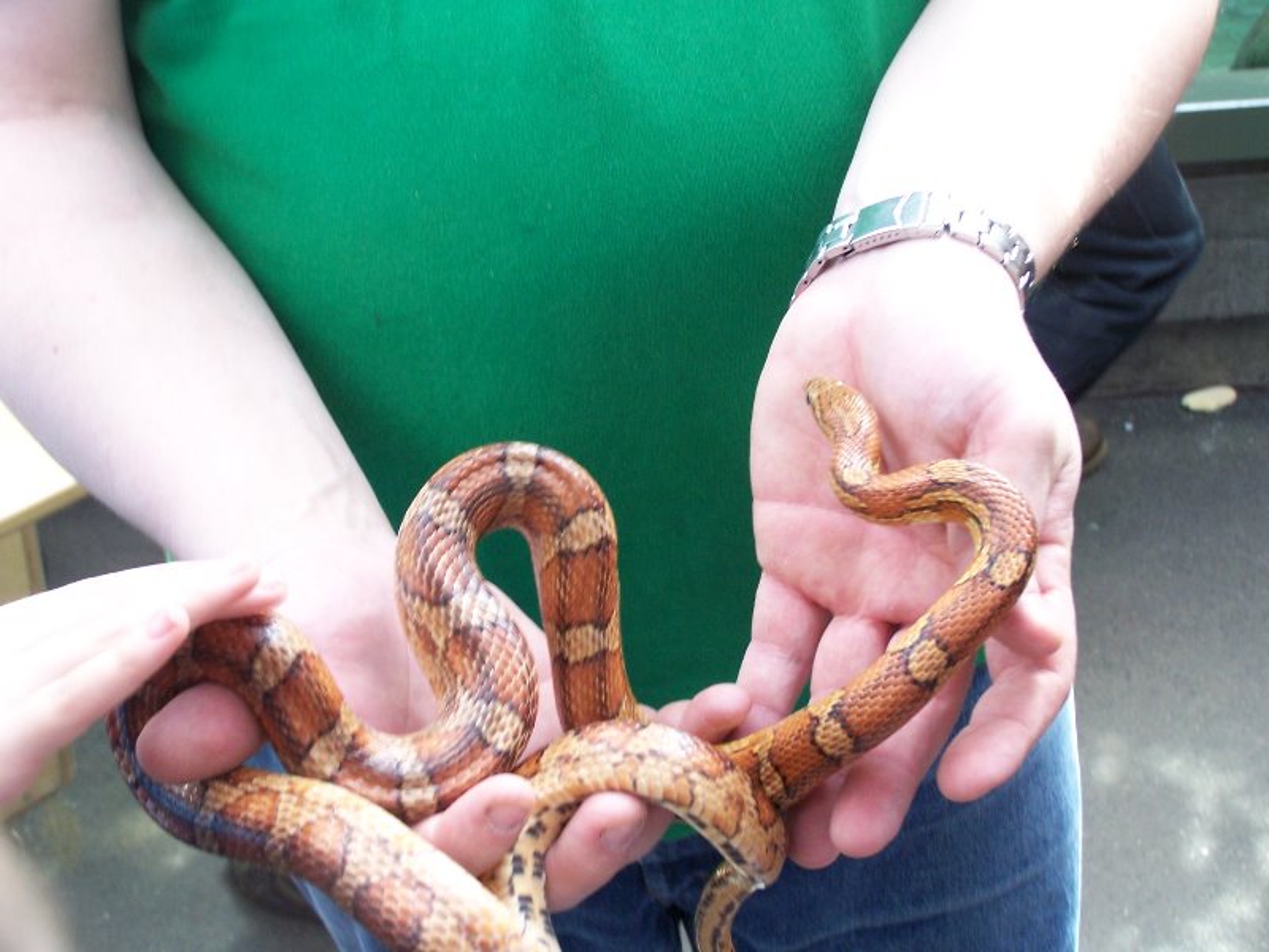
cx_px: 634
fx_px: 2456
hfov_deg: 29.0
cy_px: 476
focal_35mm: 67
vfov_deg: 21.9
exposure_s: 1/20
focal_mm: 11.1
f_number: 3.2
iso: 140
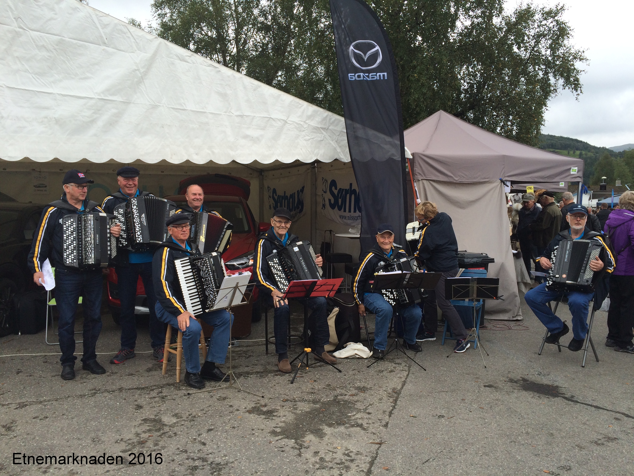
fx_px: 531
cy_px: 238
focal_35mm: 29
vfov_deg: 48.2
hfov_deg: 61.7
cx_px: 317
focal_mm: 4.15
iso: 32
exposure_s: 1/500
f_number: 2.2
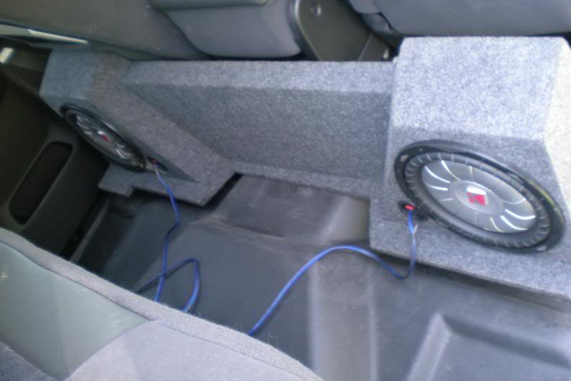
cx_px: 288
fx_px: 635
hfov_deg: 48.4
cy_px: 174
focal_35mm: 40
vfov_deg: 33.4
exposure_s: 1/31.3
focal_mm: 6.3
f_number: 3.1
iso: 200
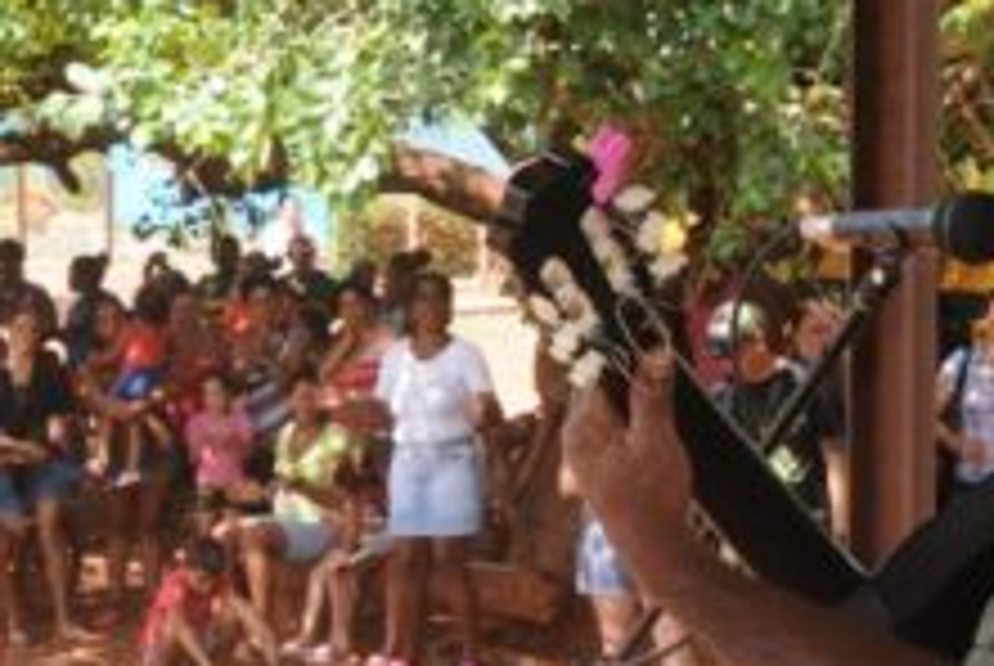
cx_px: 661
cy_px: 392
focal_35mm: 94
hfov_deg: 21.6
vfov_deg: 14.6
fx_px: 2599
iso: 400
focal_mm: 34
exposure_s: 1/40
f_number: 16
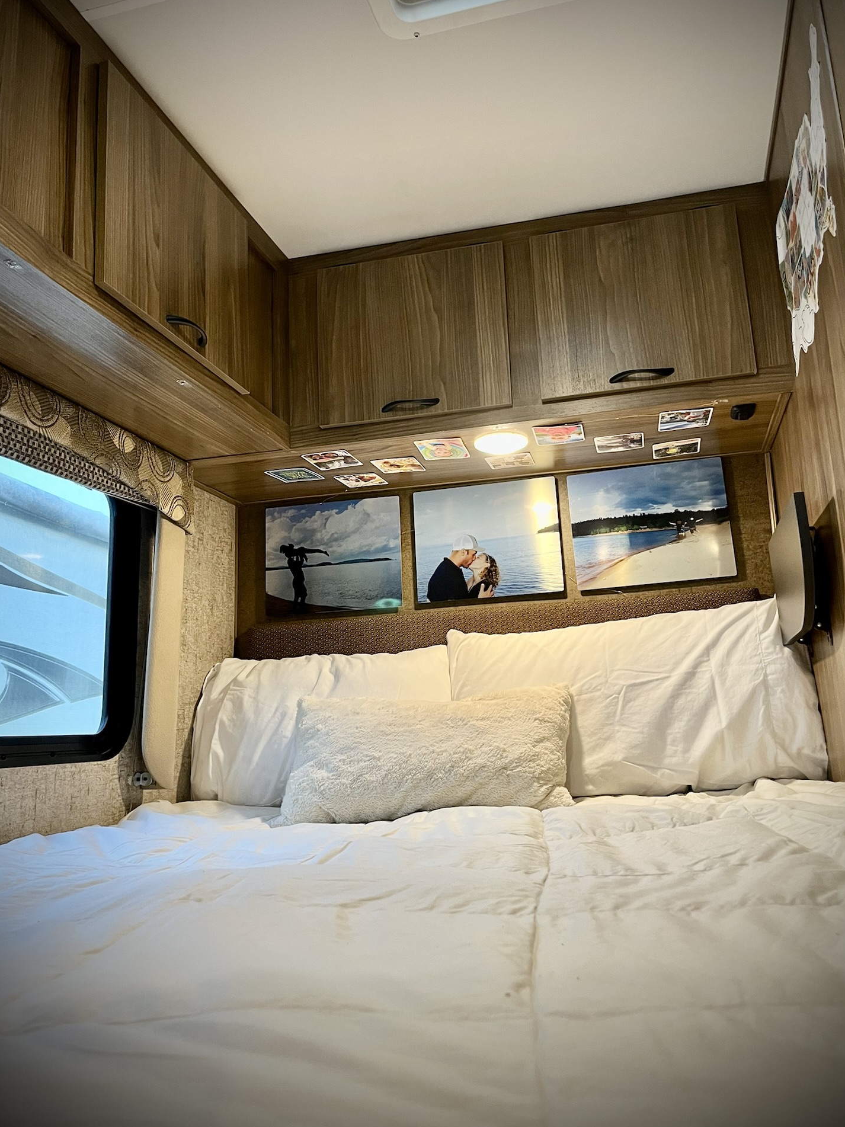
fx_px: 912
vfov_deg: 63.4
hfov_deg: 49.7
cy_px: 529
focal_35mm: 28
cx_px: 435
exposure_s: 1/60
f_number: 1.6
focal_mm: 5.1
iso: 160
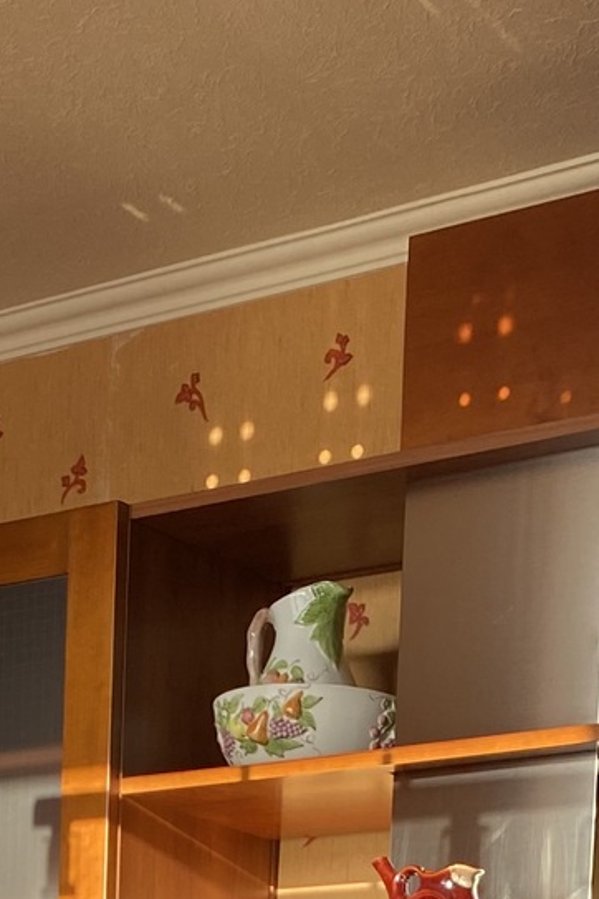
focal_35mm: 102
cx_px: 255
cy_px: 1473
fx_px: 2546
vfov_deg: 17.3
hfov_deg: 13.4
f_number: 1.8
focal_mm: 4.25
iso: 32
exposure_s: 1/167
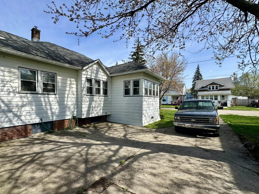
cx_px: 118
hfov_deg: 94.3
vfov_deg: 78.0
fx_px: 120
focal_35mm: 16
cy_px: 102
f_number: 2.2
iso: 40
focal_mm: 2.22
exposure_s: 1/1350
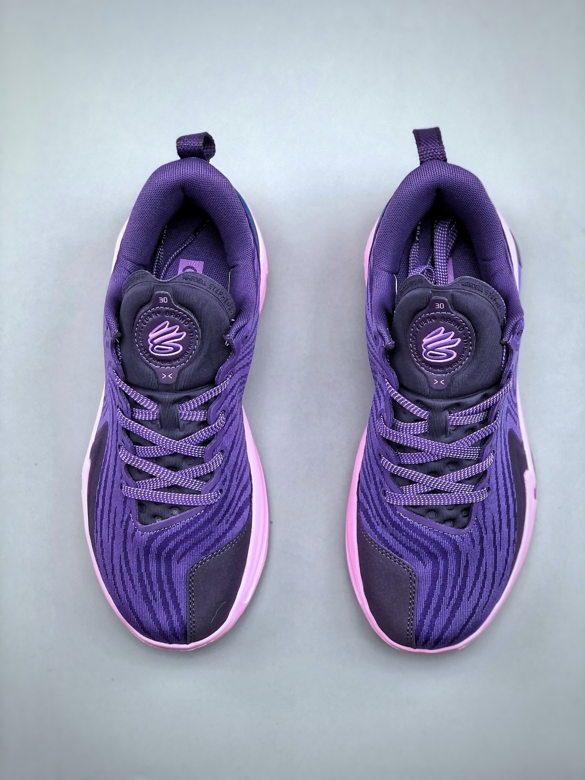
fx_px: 1284
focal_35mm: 57
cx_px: 292
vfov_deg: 33.8
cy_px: 390
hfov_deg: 25.7
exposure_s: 1/33
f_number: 2.8
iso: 25
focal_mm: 6.6
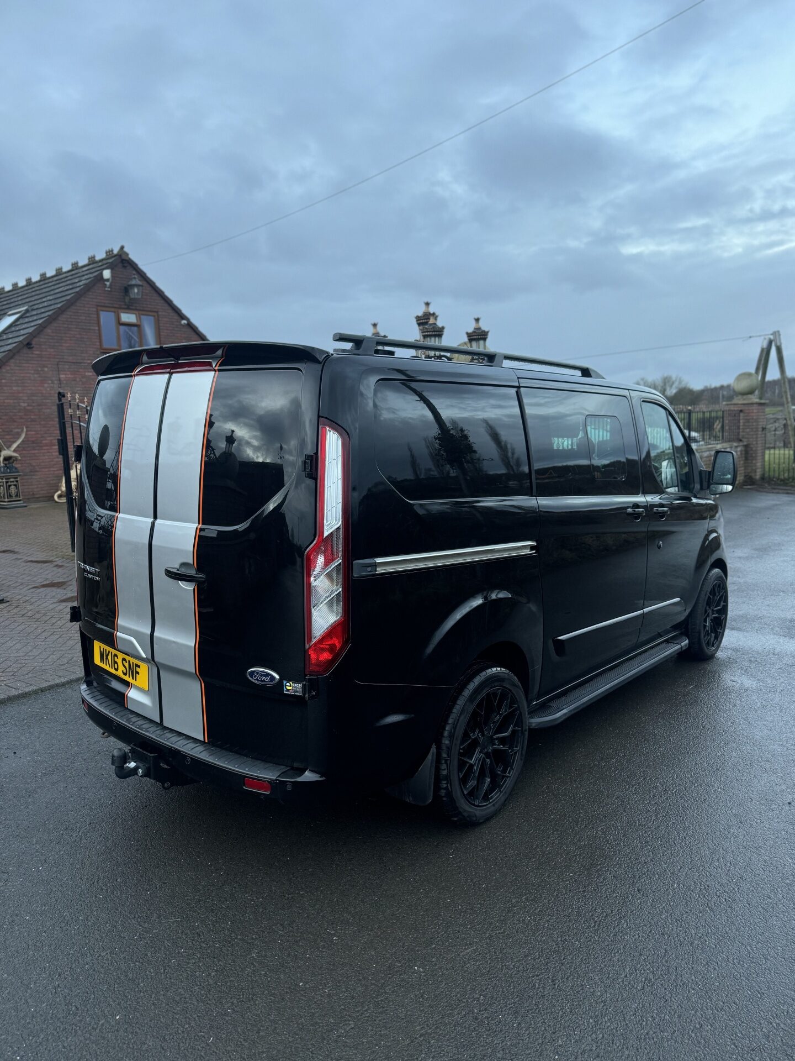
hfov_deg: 56.8
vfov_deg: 71.6
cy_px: 530
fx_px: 735
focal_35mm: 24
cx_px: 398
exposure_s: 1/121
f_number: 1.78
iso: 160
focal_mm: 6.76
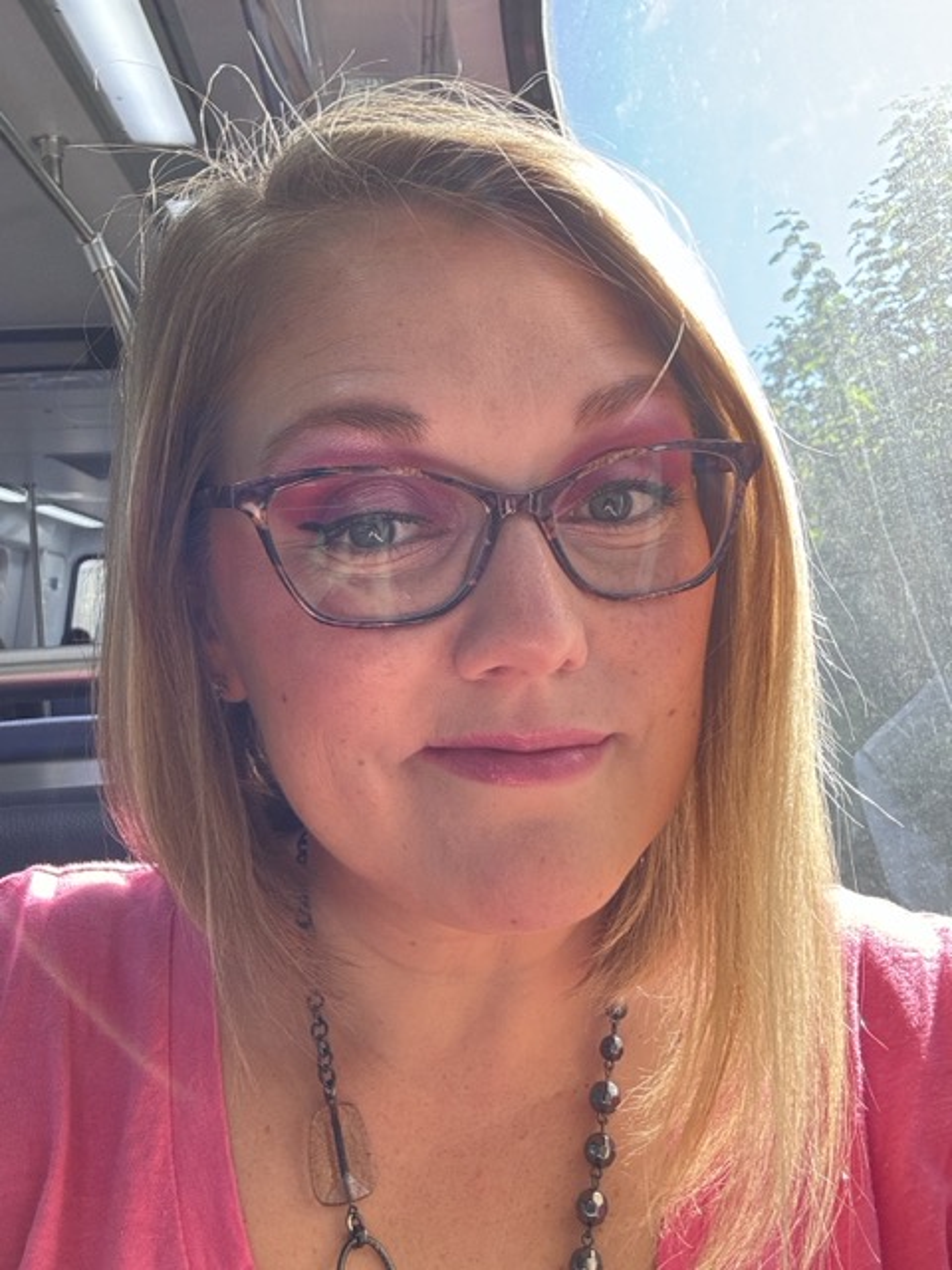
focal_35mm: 30
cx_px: 476
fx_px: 1100
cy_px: 635
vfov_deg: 60.0
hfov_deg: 46.8
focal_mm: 2.69
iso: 80
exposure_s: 1/71
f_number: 1.9
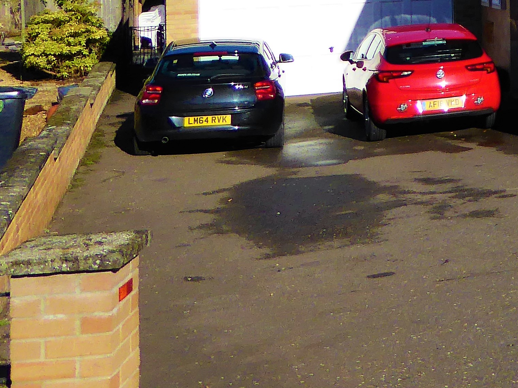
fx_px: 1212
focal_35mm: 81
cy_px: -107
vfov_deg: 17.2
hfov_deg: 20.1
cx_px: 816
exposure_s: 1/1300
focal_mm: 4.3
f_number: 3.3
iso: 100
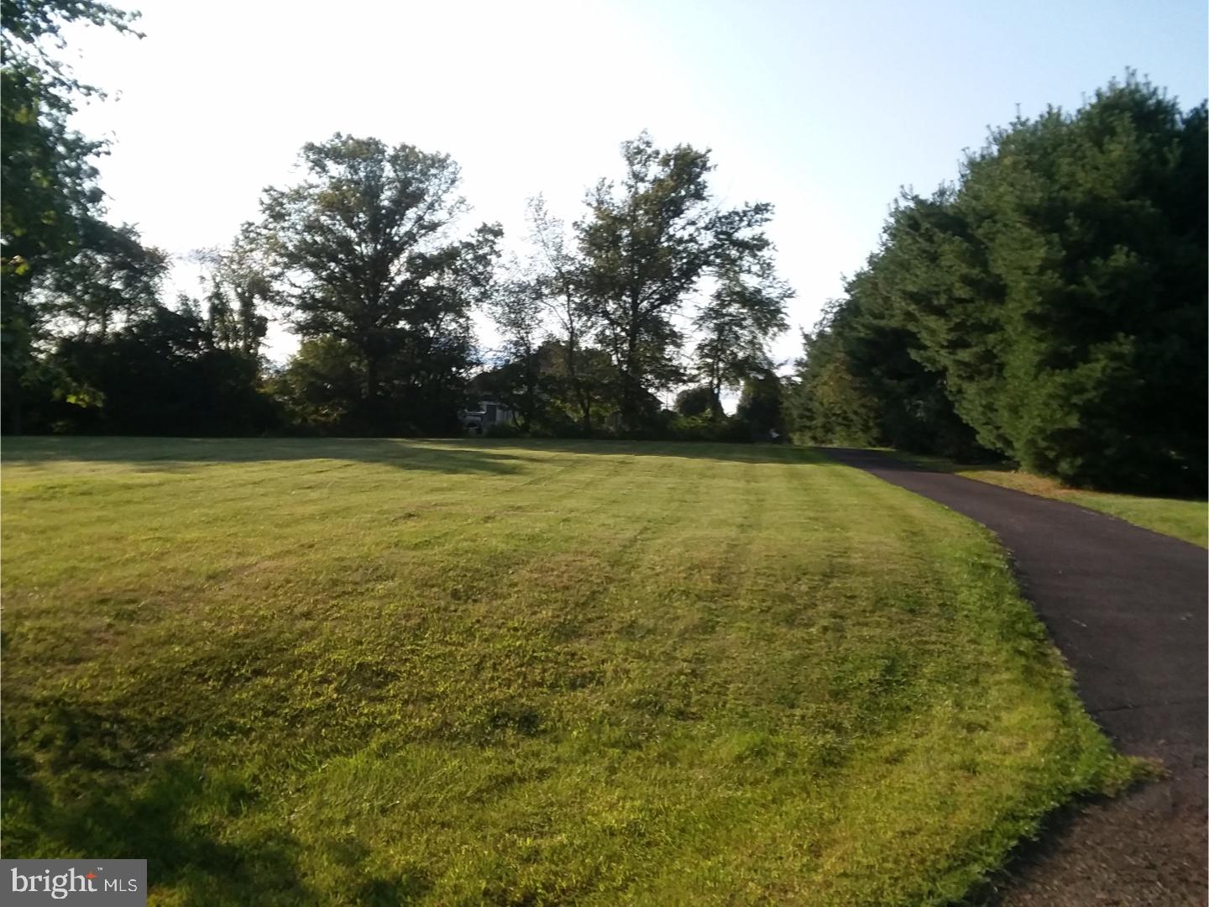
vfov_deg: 48.2
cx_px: 604
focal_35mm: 29
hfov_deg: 61.7
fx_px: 1013
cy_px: 454
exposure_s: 1/970
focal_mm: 2.47
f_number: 1.9
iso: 40
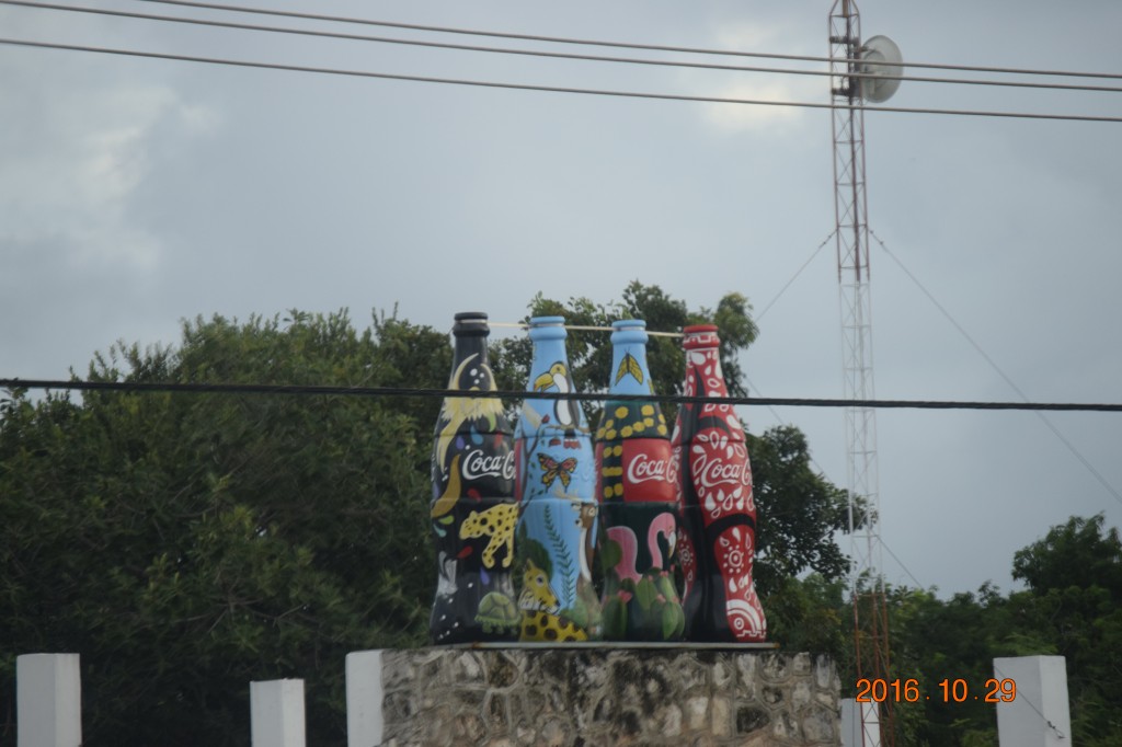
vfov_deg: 4.6
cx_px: 561
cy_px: 374
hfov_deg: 6.9
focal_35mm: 300
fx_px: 9346
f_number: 5.6
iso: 640
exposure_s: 1/1000
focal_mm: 200
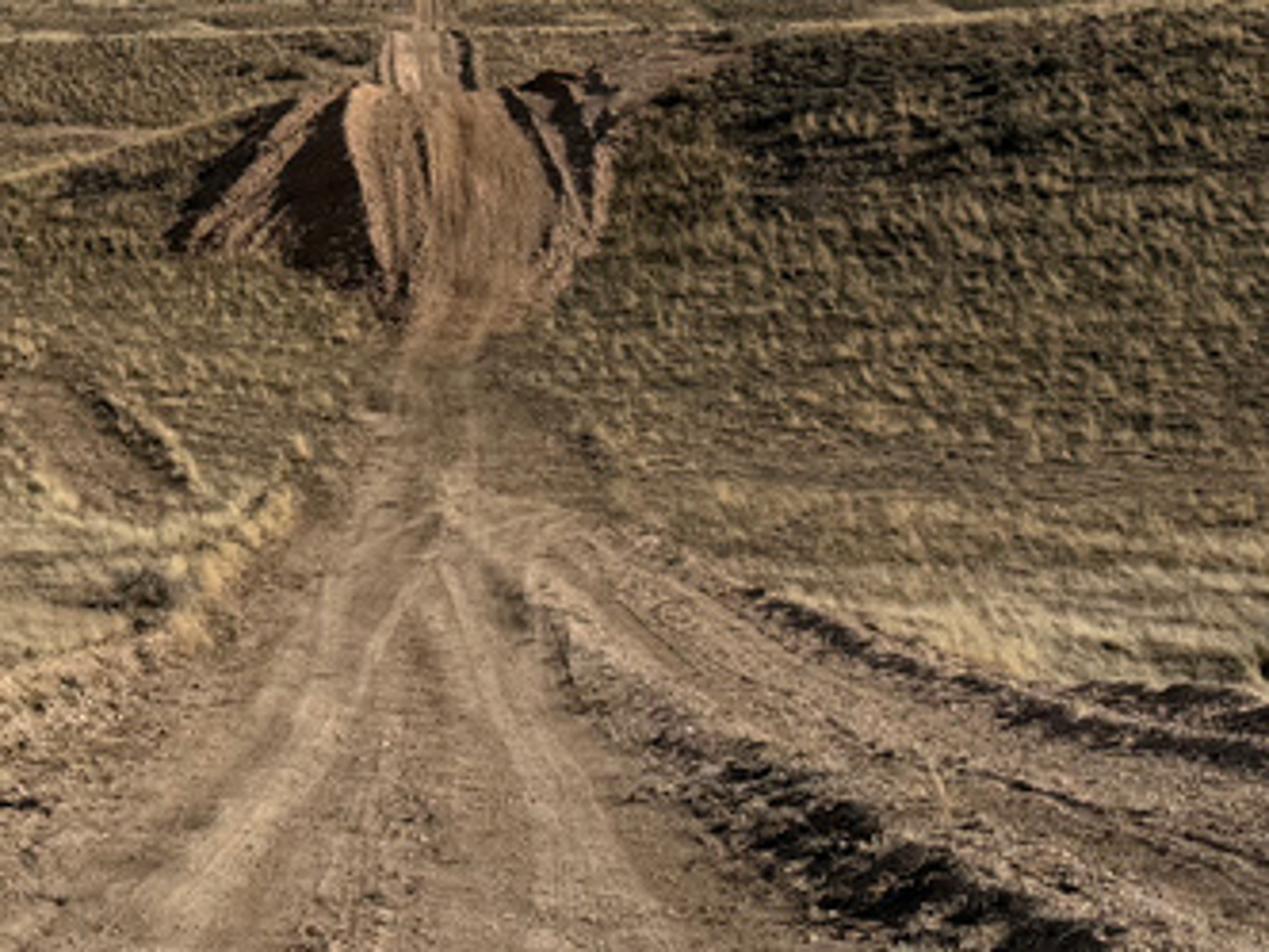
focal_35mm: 74
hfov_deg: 25.3
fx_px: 2713
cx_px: 50
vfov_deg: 19.5
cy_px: 84
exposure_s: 1/9091
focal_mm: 6.76
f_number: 1.78
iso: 80
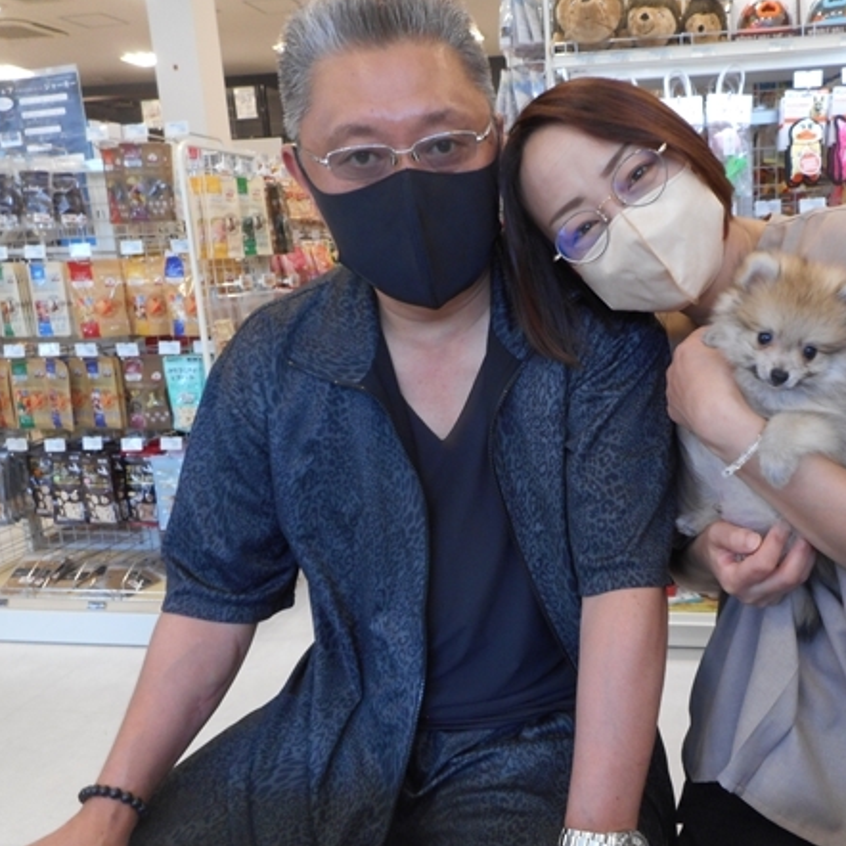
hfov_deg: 53.1
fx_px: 830
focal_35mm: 30
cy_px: 421
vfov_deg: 54.0
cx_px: 555
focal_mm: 4.5
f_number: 3.7
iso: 180
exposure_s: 1/30
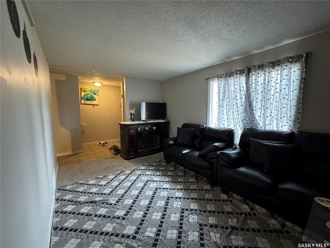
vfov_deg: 85.7
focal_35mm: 14
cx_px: 165
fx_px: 133
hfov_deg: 102.1
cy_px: 124
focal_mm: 2.22
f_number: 2.2
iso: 1000
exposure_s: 1/40
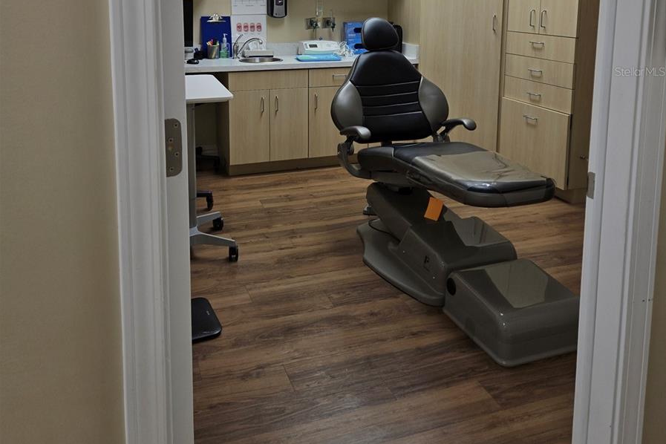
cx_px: 333
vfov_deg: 39.1
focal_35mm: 32
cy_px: 71
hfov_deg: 58.7
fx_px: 592
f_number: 1.8
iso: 50
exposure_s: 1/120
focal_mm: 5.4
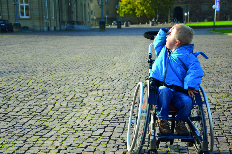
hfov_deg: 33.5
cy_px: 77
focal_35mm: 60
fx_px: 386
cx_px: 116
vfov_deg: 22.5
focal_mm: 40
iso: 125
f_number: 4.5
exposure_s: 1/640
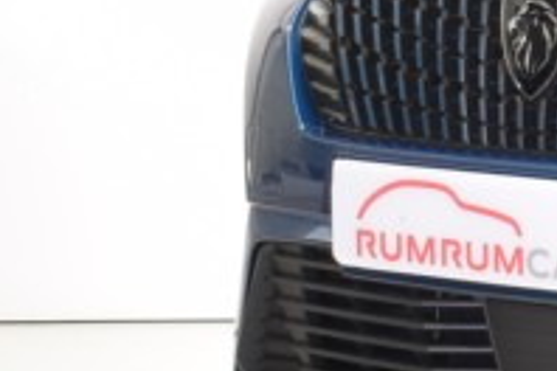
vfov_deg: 3.8
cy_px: -200
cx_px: 1812
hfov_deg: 5.3
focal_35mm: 363
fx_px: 5616
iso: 100
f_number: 11
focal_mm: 32
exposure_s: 1/2
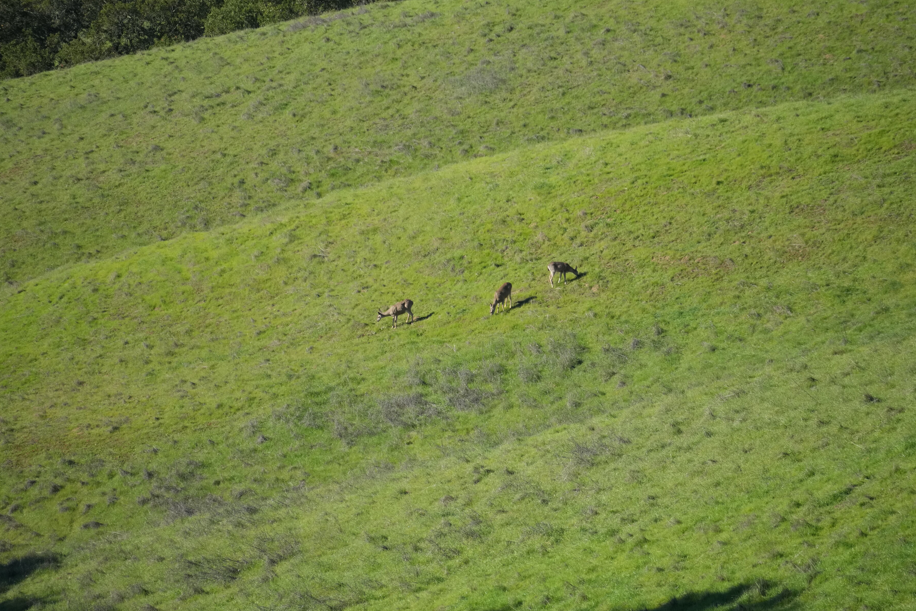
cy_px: 306
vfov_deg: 3.8
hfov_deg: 5.7
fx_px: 9211
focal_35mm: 362
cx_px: 485
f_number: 7.1
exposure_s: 1/2500
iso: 1600
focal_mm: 300
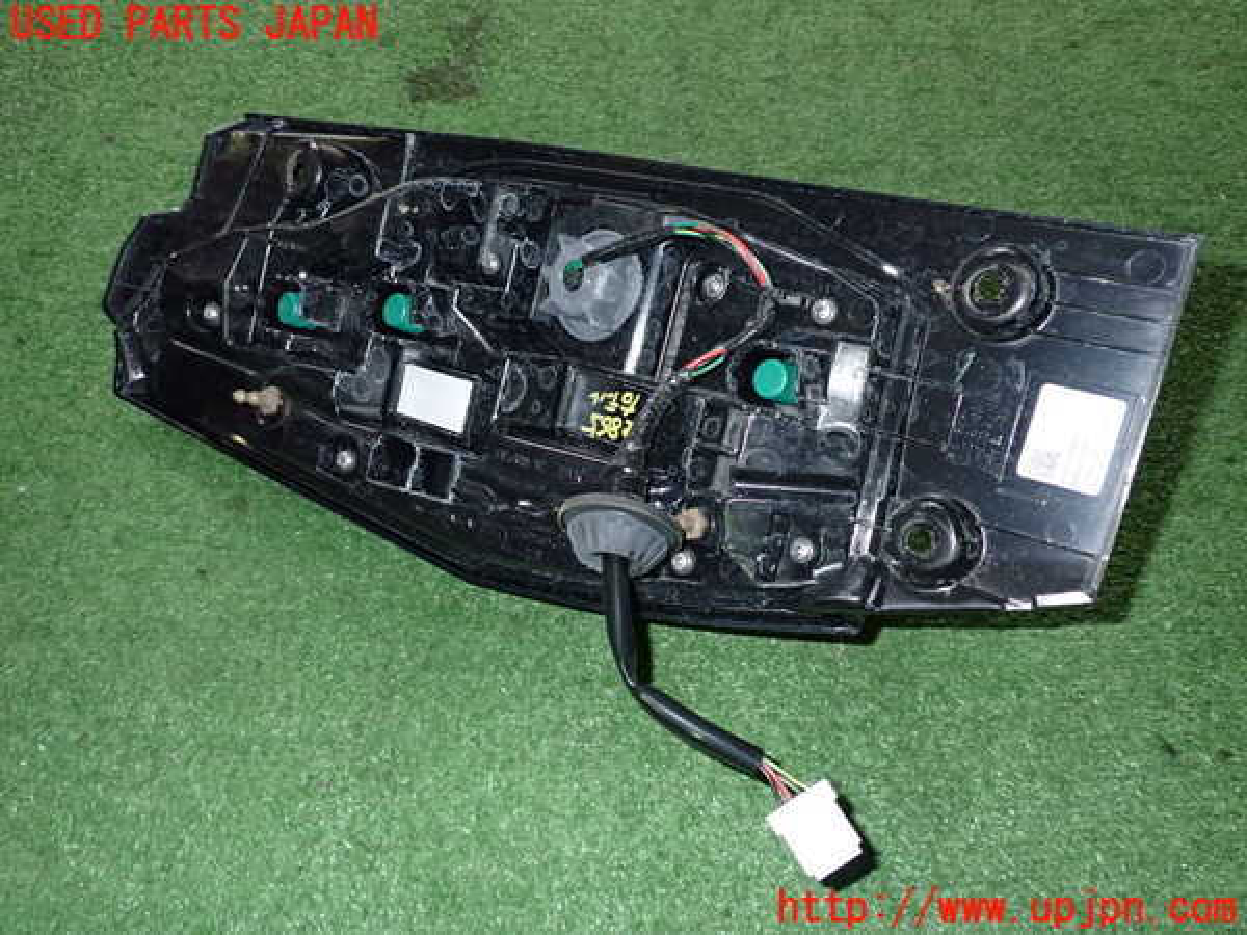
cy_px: 468
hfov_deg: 60.0
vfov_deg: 46.8
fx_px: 1081
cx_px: 624
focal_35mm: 30
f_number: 6.3
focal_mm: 5.4
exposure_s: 1/30
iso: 500
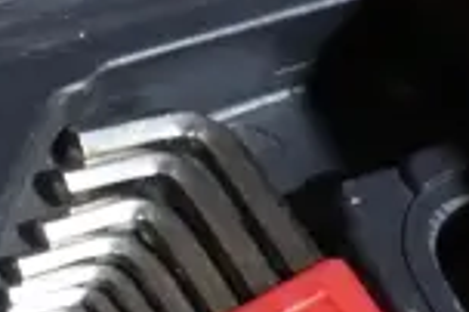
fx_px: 3097
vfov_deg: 5.7
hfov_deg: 8.1
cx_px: -620
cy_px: -88
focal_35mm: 238
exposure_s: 1/60
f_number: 4
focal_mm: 17
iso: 800
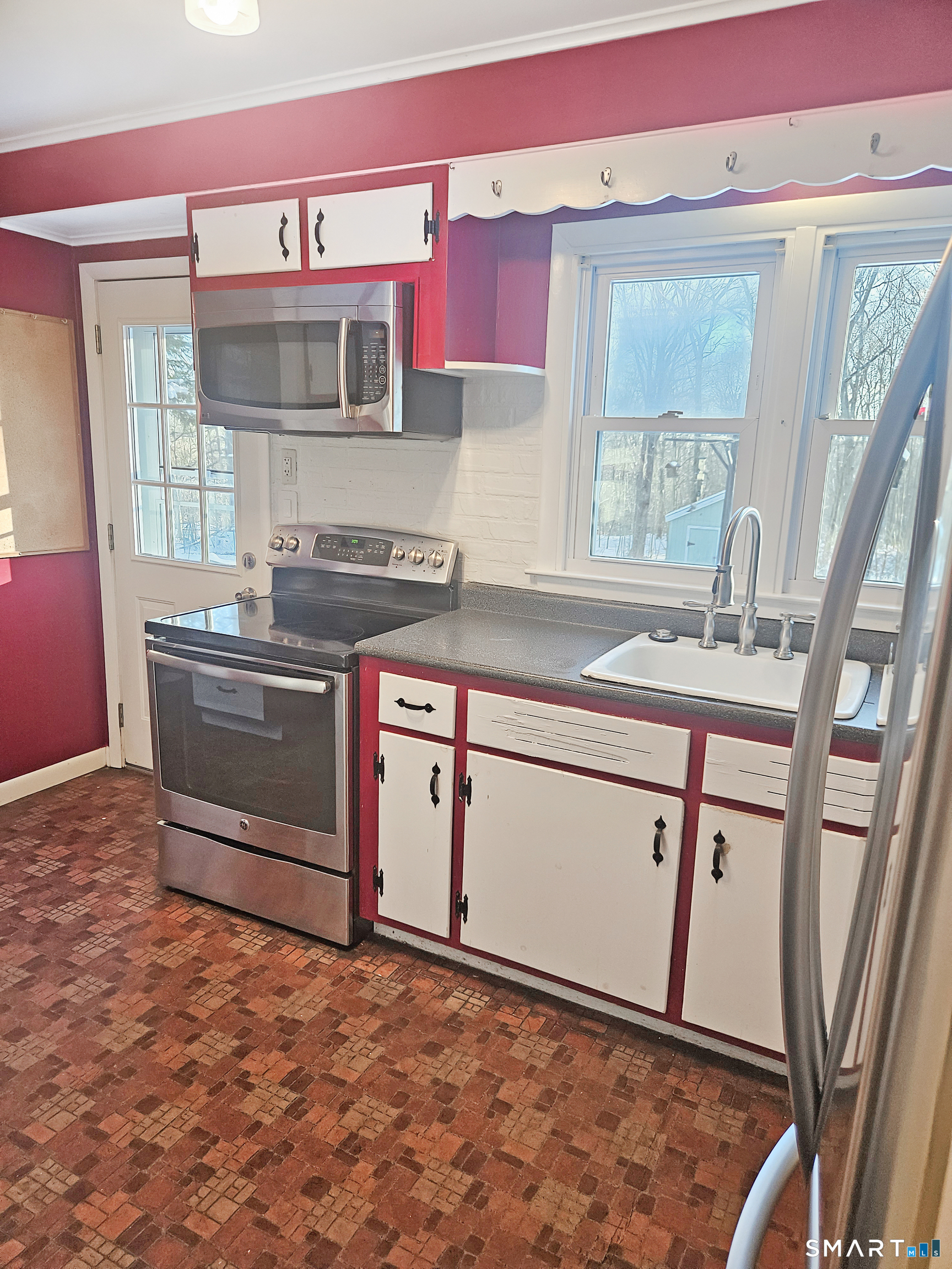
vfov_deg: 73.9
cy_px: 634
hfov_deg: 58.9
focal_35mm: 23
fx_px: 843
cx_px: 476
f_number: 1.8
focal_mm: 5.4
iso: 320
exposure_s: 1/170
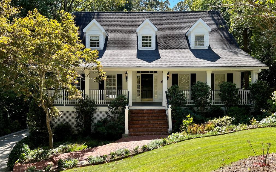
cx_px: 140
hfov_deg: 66.5
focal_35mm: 28
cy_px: 88
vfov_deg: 44.5
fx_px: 211
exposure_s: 1/949
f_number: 1.5
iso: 50
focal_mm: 5.7
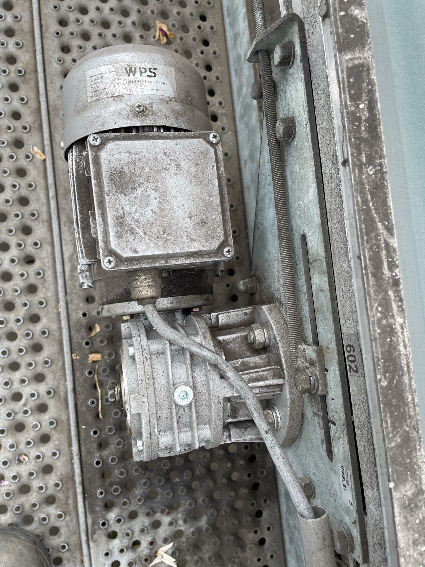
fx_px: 426
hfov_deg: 53.1
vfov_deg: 67.3
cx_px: 212
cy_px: 284
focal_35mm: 26
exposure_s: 1/121
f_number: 1.6
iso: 32
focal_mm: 4.2
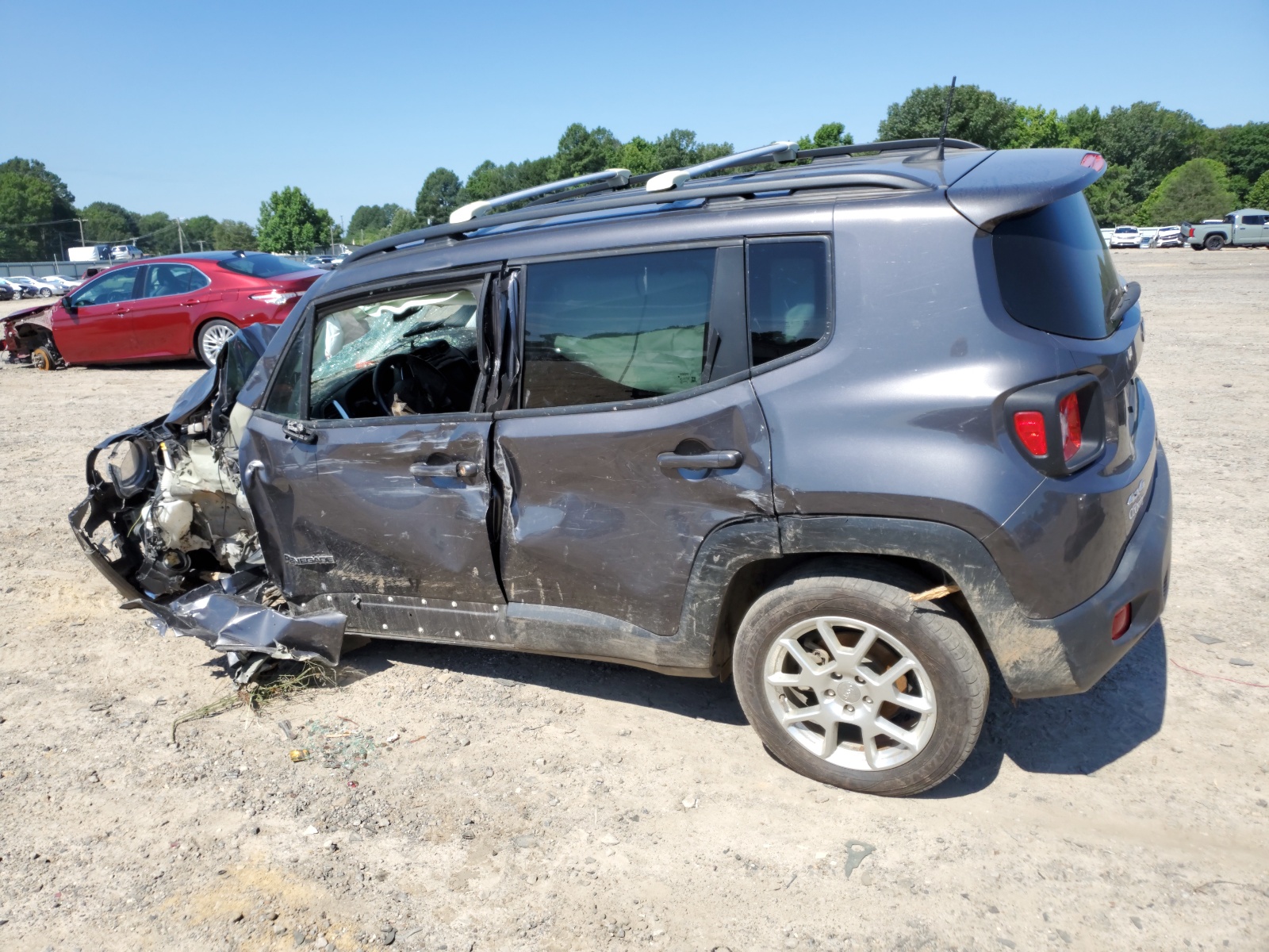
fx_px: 953
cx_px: 634
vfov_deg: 53.1
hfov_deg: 67.3
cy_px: 476
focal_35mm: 26
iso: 50
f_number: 1.5
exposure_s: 1/2500
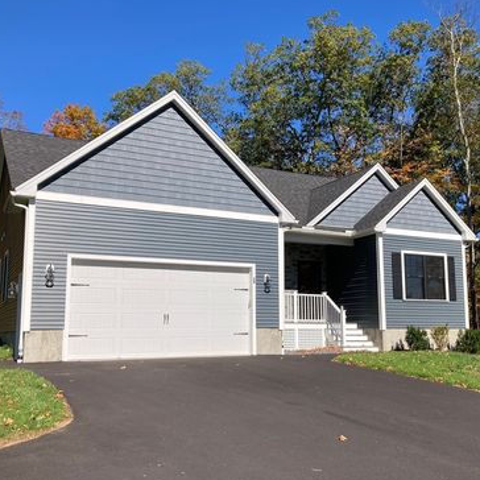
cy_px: 239
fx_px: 533
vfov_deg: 48.5
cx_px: 252
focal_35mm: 34
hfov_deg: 48.4
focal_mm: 3.99
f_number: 1.8
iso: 20
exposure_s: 1/2404
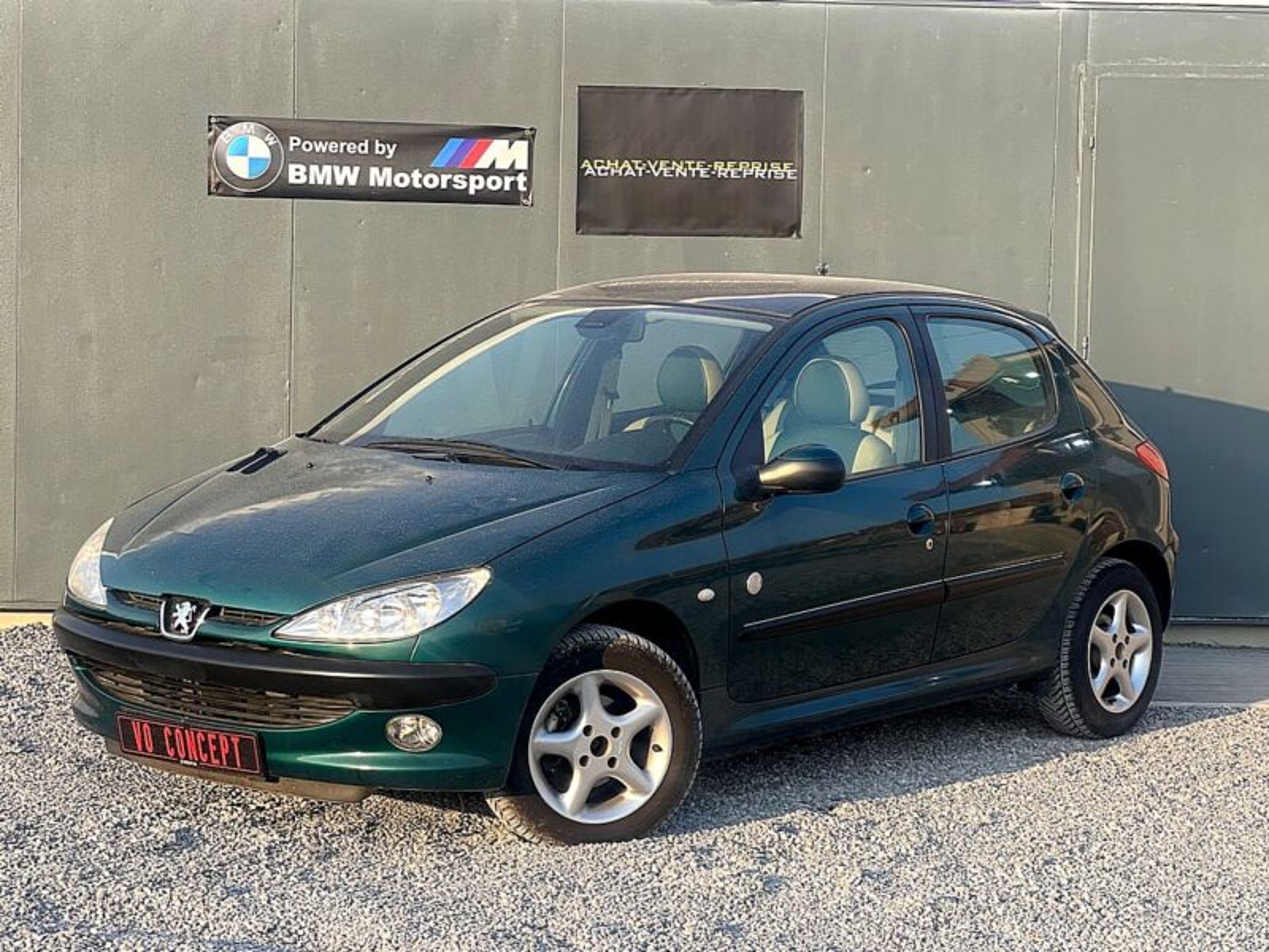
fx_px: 2823
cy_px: 476
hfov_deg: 25.3
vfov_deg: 19.1
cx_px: 634
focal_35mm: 77
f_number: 2.8
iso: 25
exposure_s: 1/171
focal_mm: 9
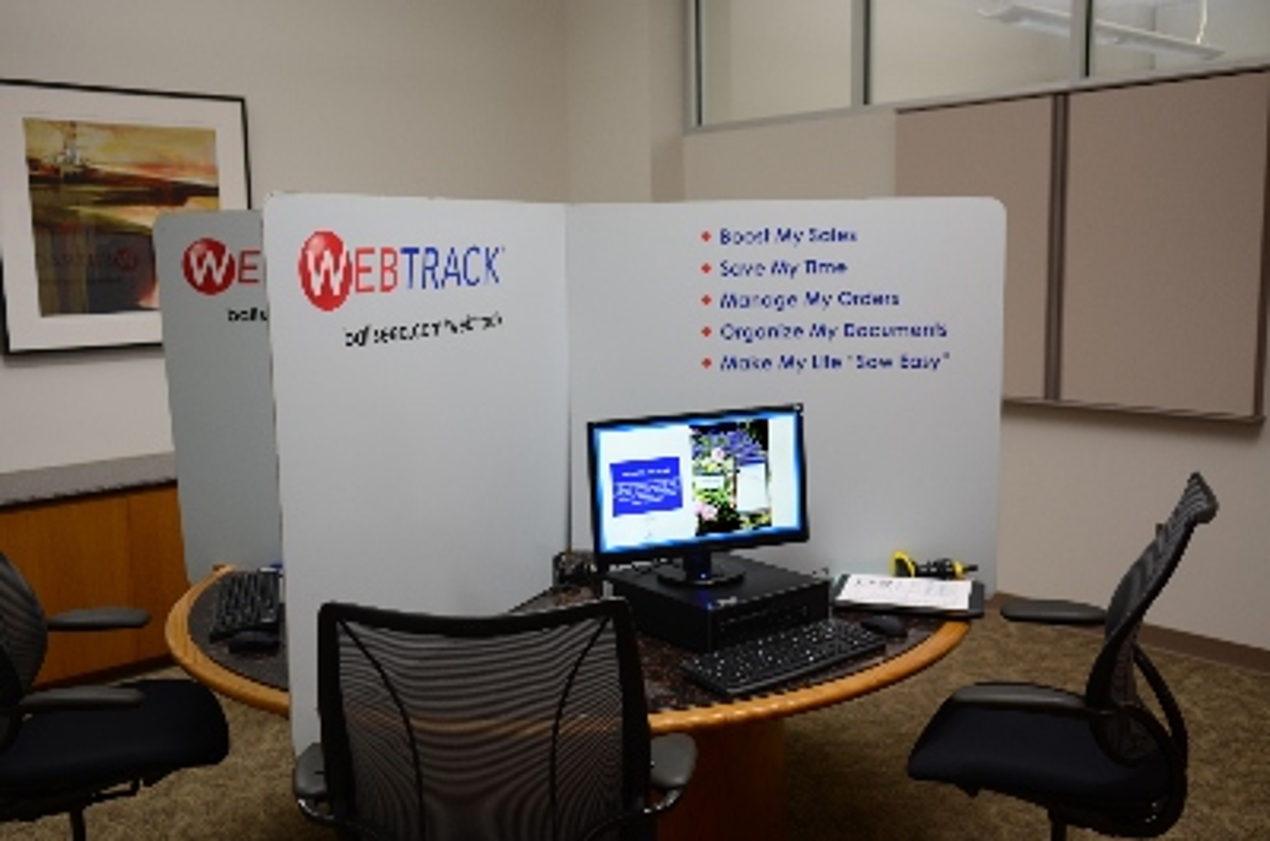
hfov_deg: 55.2
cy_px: 420
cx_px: 635
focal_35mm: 34
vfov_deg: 38.2
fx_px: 1215
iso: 100
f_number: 2.8
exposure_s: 1/30
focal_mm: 23
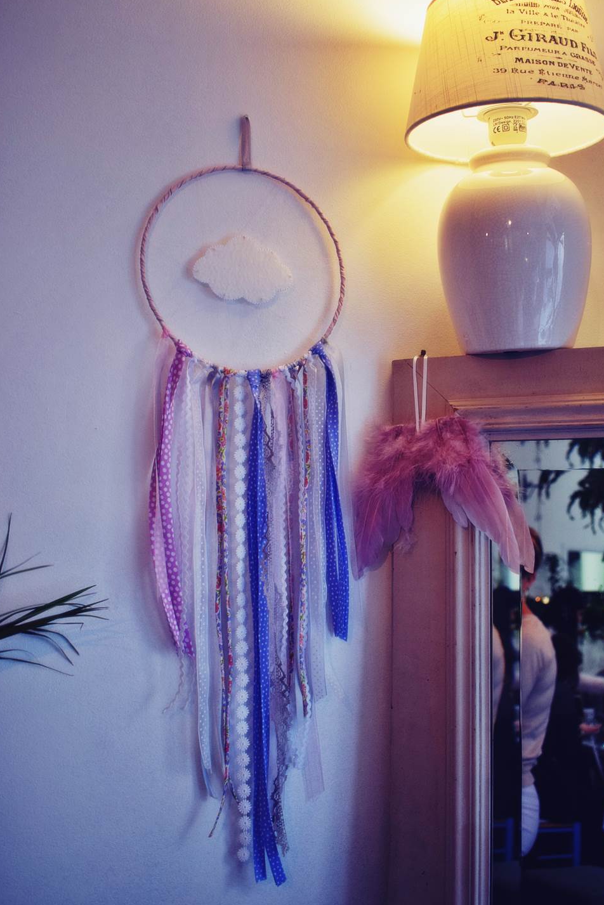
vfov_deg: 51.9
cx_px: 332
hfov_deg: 35.9
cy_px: 430
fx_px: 931
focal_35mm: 37
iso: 450
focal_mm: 22
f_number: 4
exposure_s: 1/60
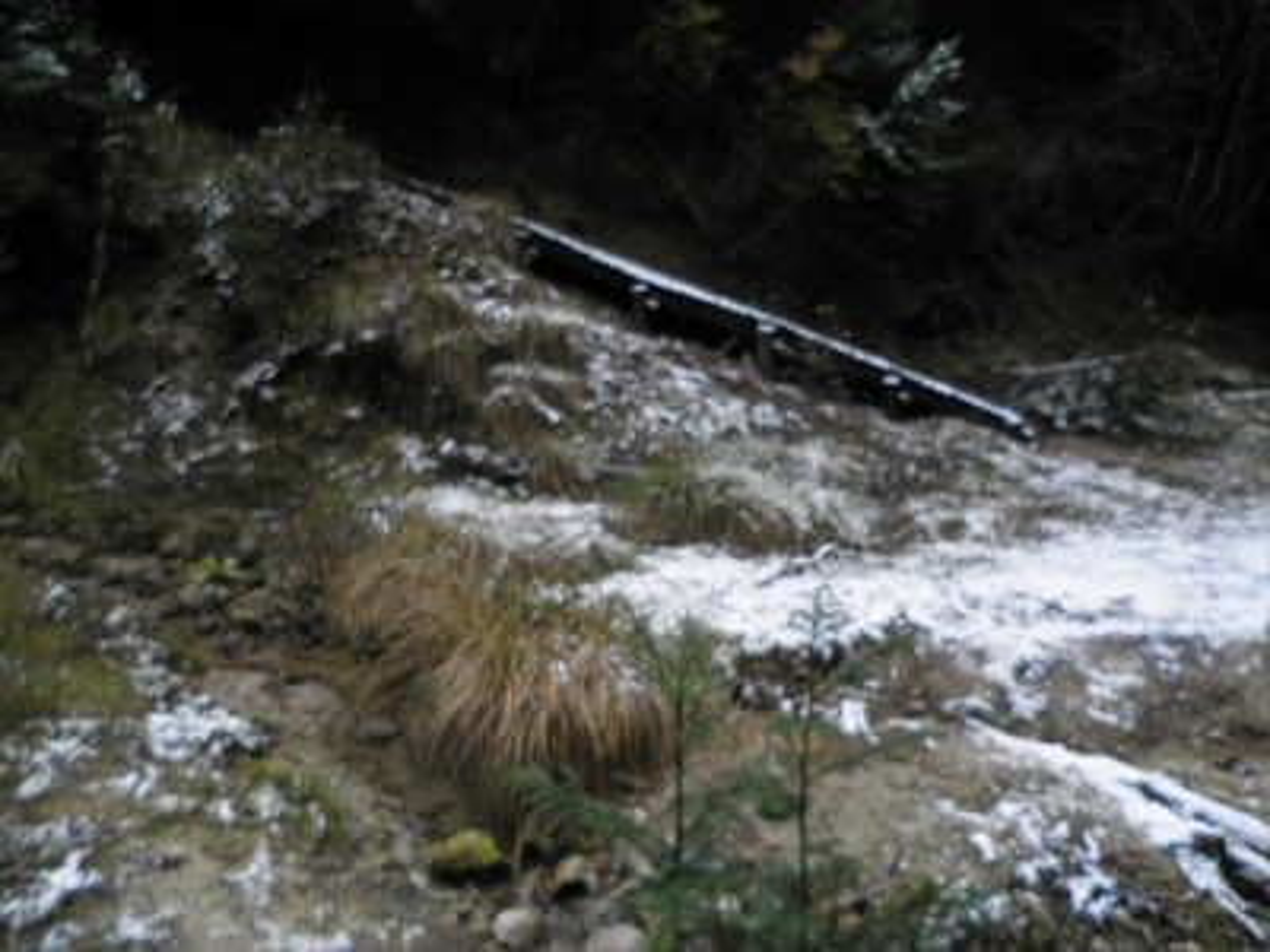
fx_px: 991
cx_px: 635
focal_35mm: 27
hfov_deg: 65.3
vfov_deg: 51.4
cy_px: 476
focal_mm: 4.9
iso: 64
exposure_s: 1/50
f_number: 3.2
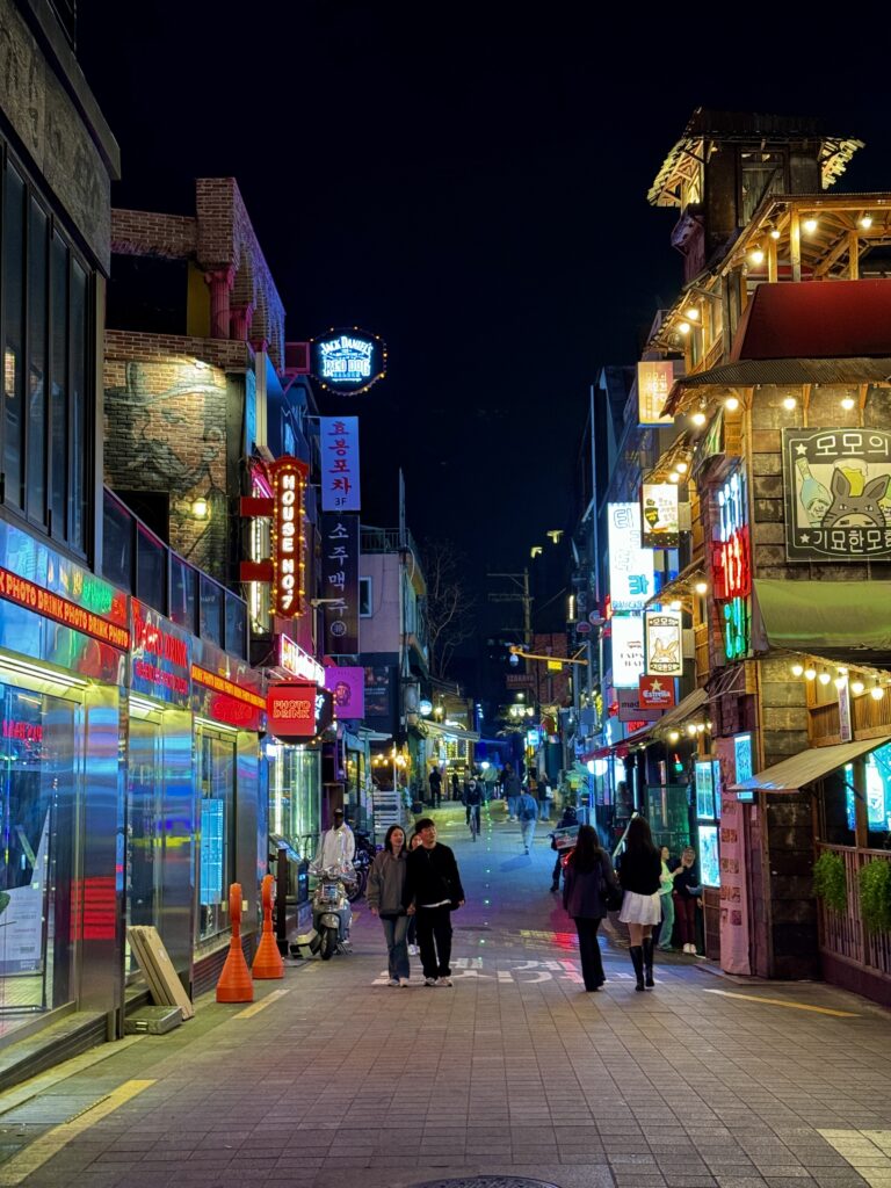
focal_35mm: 48
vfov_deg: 39.7
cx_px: 446
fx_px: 1647
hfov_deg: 30.3
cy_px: 594
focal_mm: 6.86
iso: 250
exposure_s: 1/40
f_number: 1.78
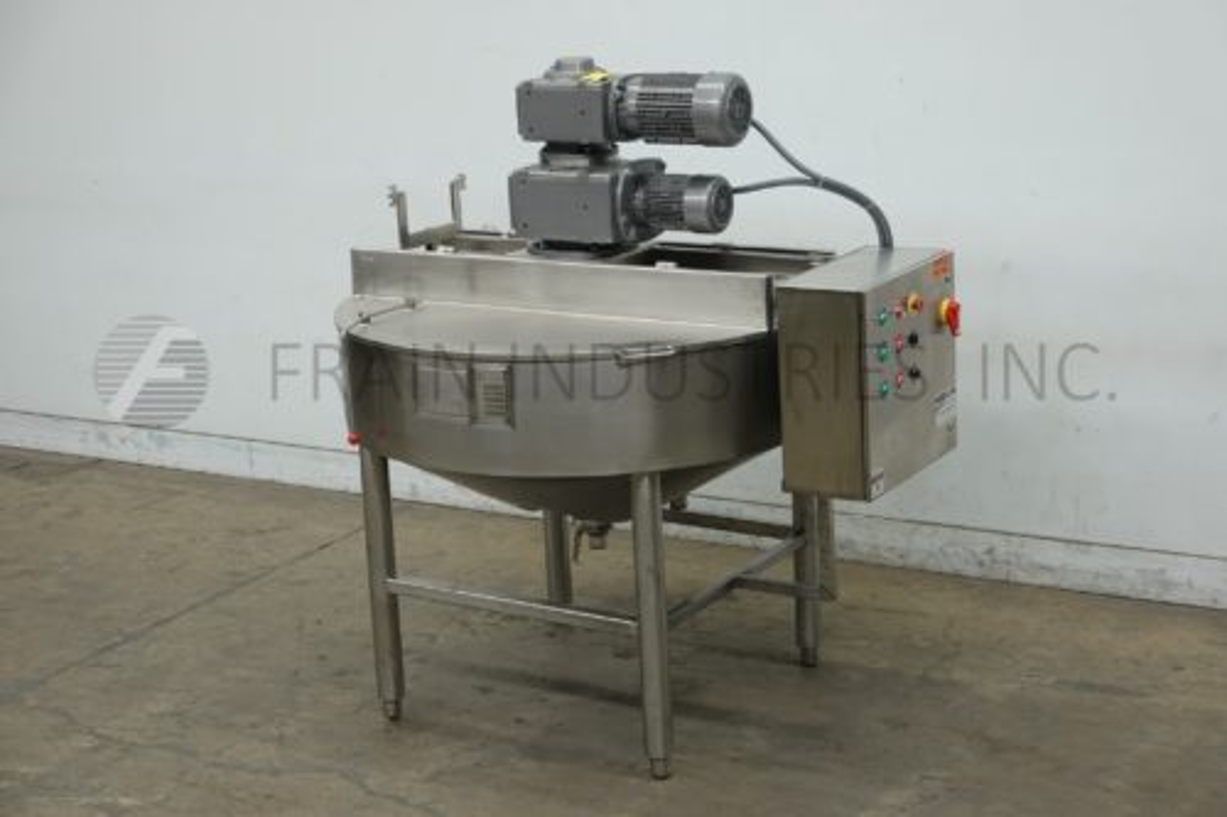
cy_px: 408
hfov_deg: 33.4
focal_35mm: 60
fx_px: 2044
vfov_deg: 22.6
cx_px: 614
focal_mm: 22
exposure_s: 1/60
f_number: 4
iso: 250
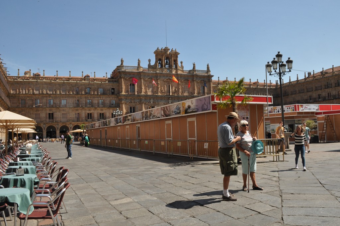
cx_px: 170
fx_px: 283
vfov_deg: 43.5
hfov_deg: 62.0
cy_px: 113
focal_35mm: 30
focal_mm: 20
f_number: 9
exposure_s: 1/320
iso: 400
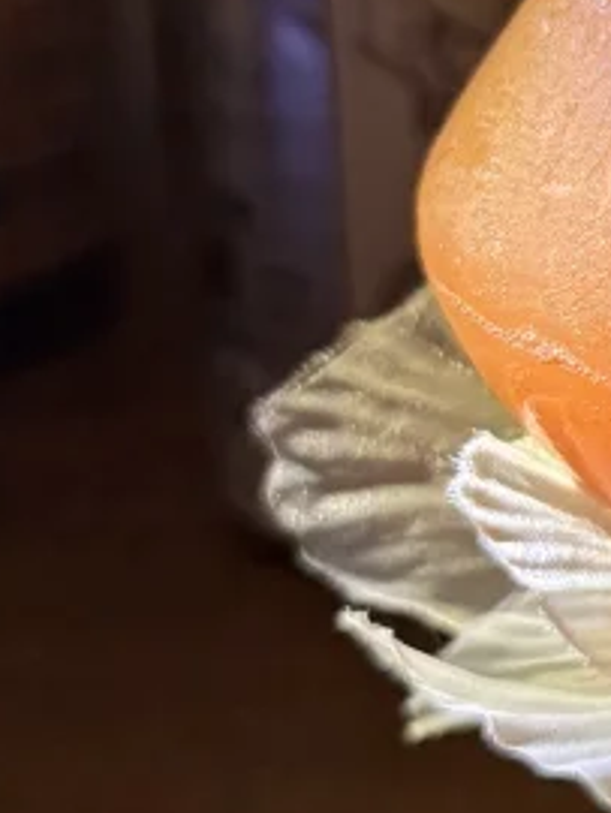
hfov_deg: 10.8
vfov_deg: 15.2
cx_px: 1114
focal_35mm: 128
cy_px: 27
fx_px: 3008
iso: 800
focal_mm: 6.76
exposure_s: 1/45
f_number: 1.78
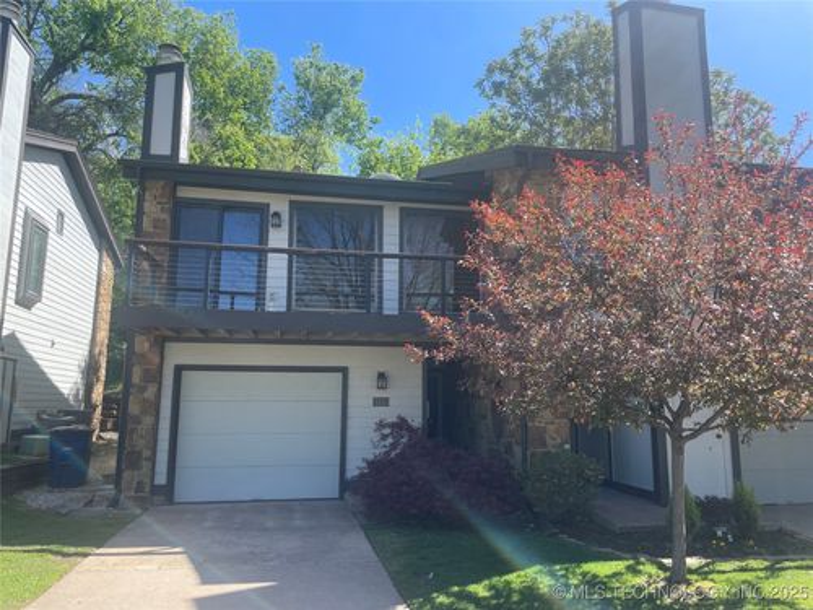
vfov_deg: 53.1
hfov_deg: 67.3
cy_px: 305
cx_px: 406
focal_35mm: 26
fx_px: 611
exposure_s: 1/1221
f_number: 1.6
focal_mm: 4.2
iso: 32
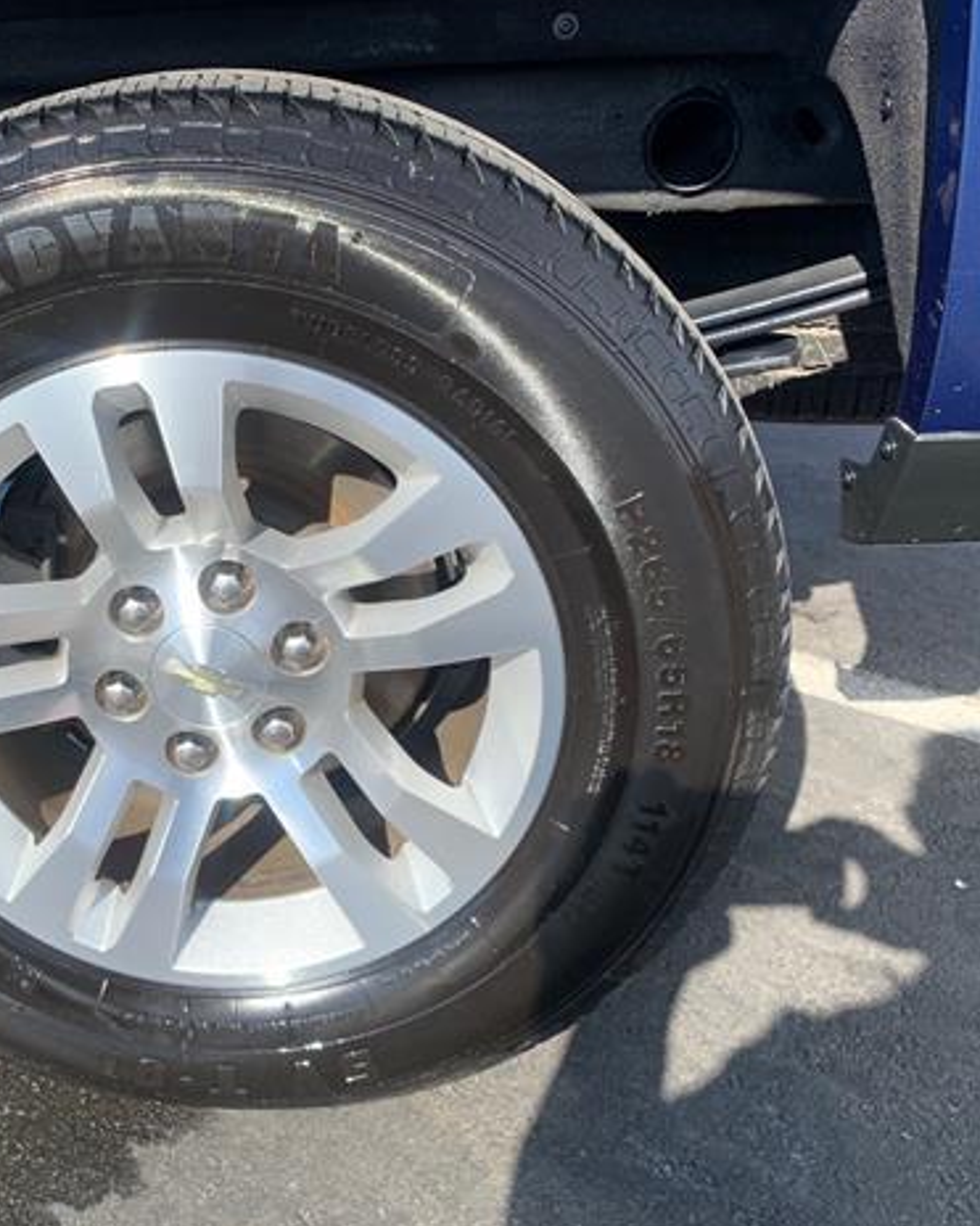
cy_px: 610
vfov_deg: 51.5
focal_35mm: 35
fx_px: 1269
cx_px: 222
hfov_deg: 40.8
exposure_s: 1/1021
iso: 25
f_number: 1.8
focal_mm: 4.25
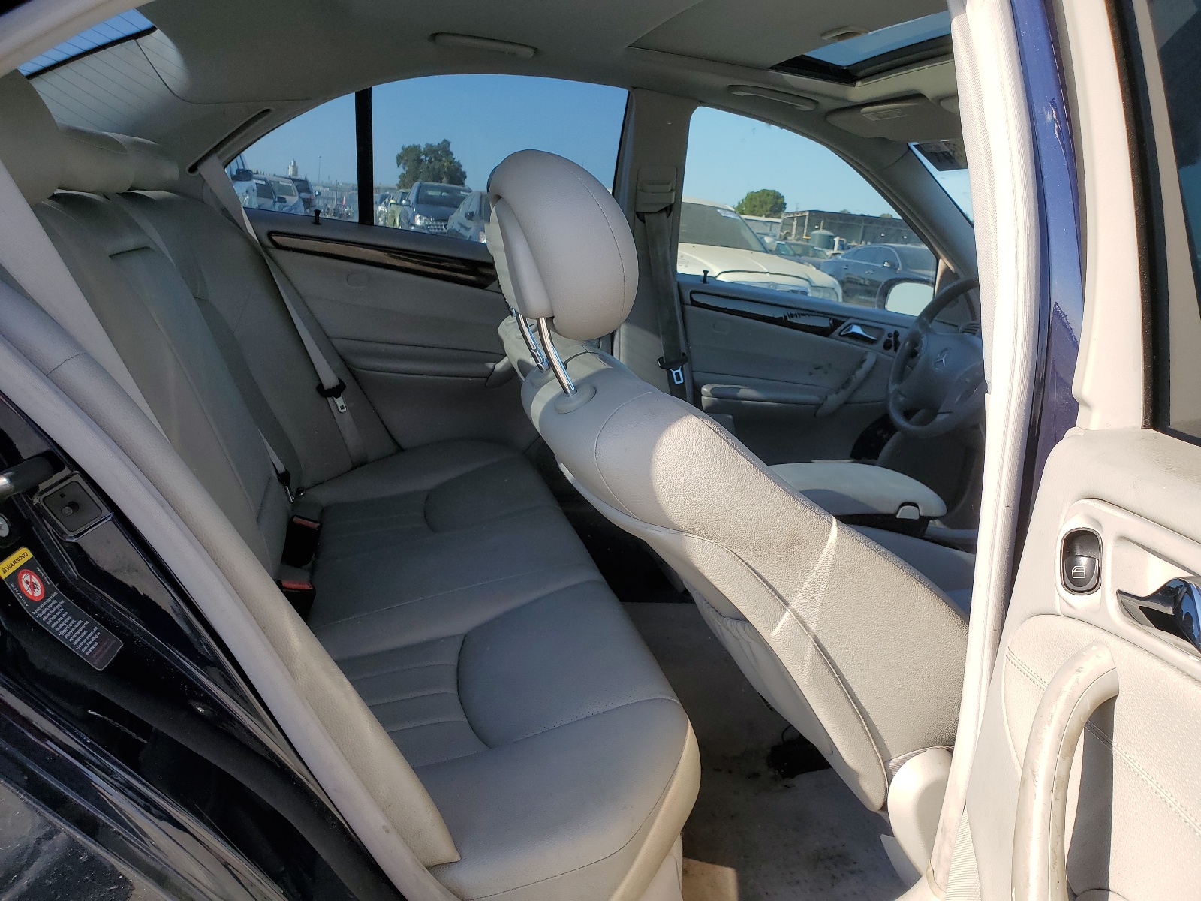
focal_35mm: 26
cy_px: 450
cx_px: 600
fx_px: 902
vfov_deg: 53.1
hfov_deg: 67.3
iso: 50
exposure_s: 1/625
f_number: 1.5
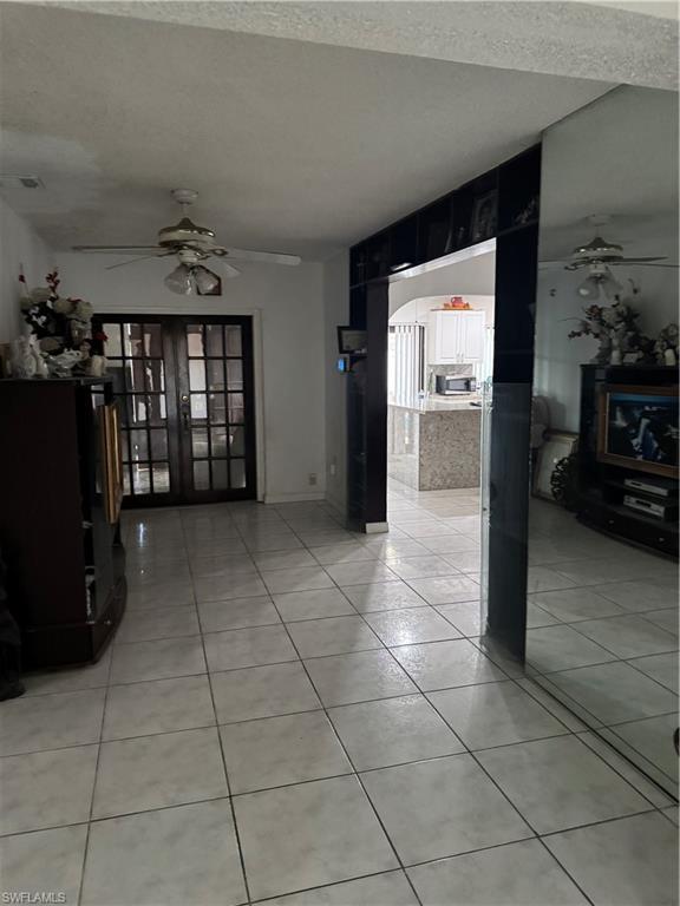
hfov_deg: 56.8
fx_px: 629
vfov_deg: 71.6
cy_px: 453
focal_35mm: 24
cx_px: 340
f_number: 1.78
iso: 800
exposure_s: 1/40
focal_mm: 6.76
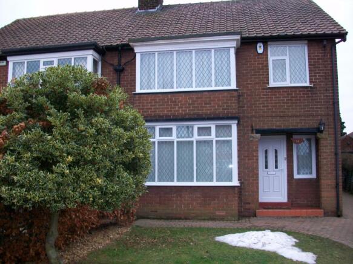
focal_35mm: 32
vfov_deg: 44.1
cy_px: 132
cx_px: 176
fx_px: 326
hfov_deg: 56.8
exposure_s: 1/60
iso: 64
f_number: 2.8
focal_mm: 5.7
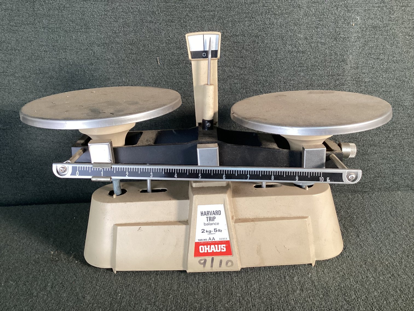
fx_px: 371
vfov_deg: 45.4
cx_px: 207
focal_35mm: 31
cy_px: 156
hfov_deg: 58.3
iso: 200
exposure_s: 1/60
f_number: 2.4
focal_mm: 3.3
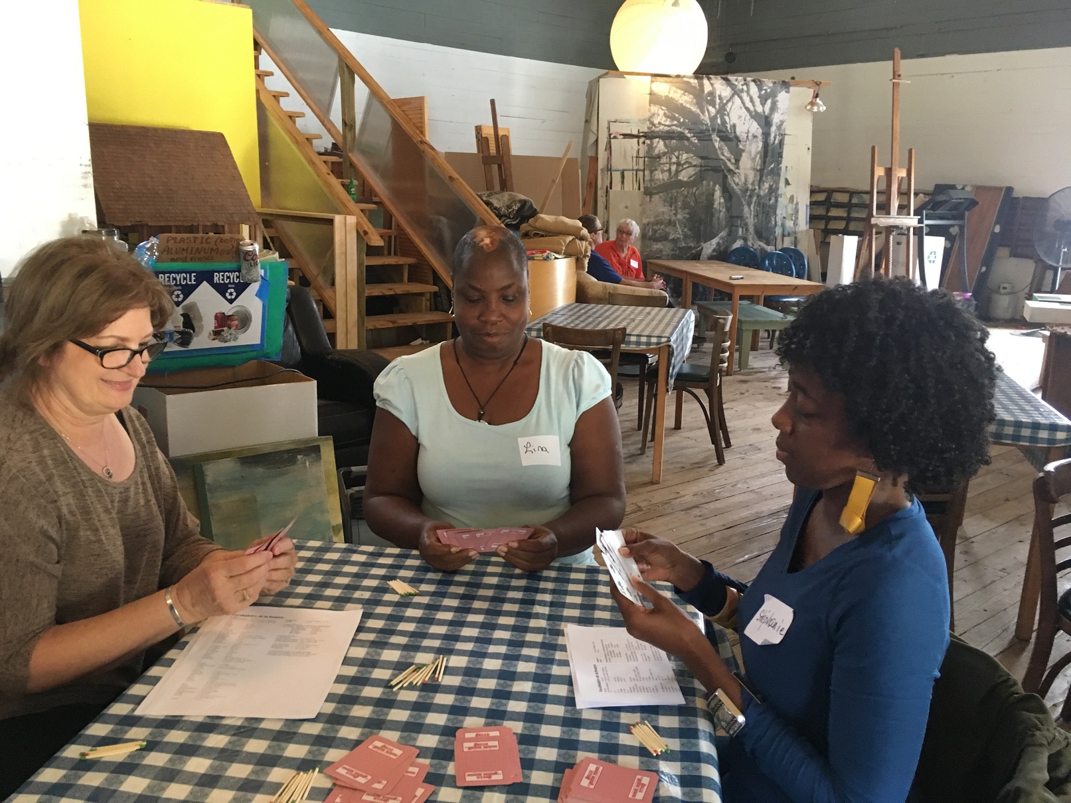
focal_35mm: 29
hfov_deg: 61.7
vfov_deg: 48.2
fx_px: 897
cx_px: 536
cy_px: 402
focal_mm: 4.15
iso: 200
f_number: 2.2
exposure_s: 1/30
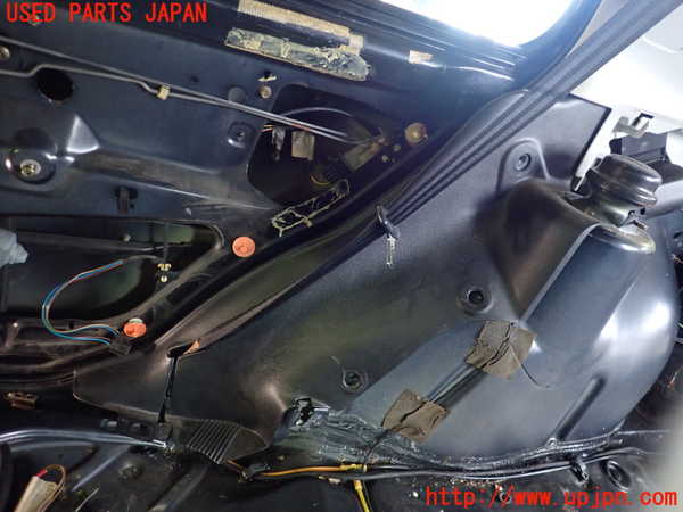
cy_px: 256
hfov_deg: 69.4
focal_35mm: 25
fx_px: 493
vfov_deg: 54.9
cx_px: 342
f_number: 2
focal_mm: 4.5
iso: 500
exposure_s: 1/30
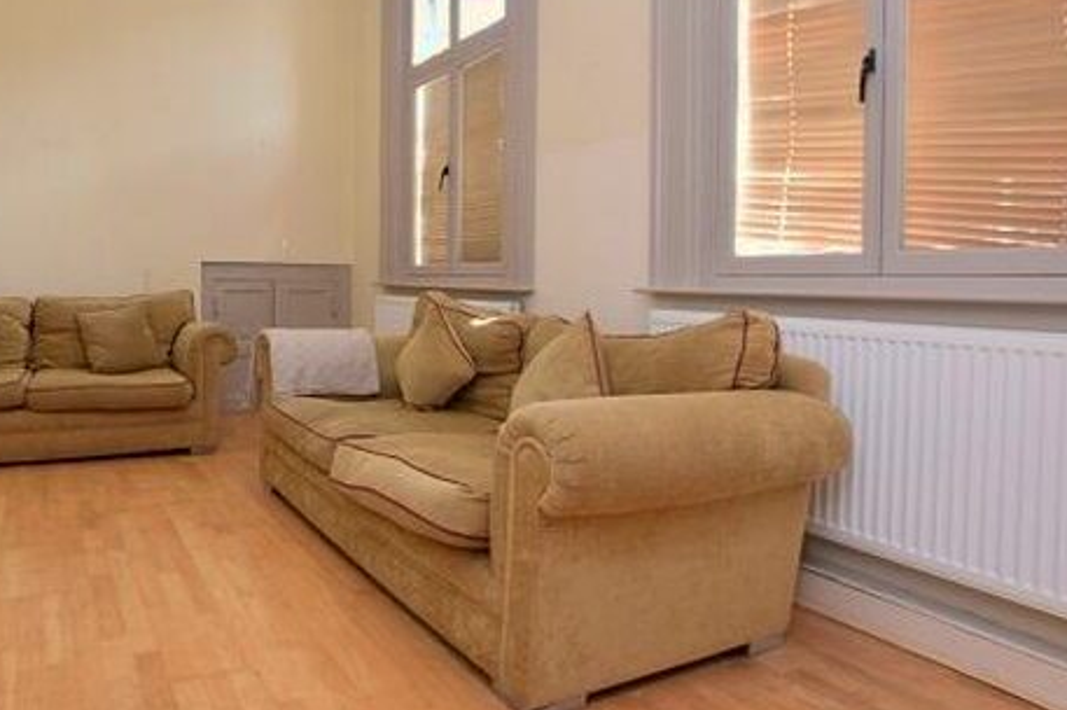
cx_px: 334
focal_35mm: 23
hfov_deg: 73.2
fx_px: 681
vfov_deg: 54.7
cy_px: 290
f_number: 5
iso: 400
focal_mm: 10
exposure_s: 1/100
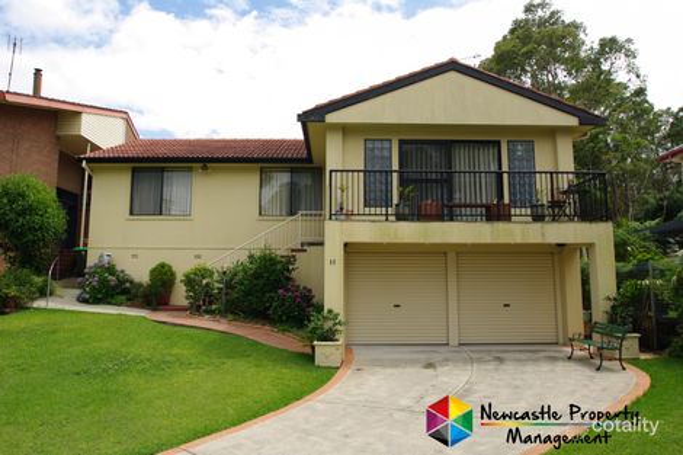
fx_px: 480
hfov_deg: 70.8
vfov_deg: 50.7
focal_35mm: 25
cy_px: 228
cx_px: 342
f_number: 8
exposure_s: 1/250
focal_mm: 16.88
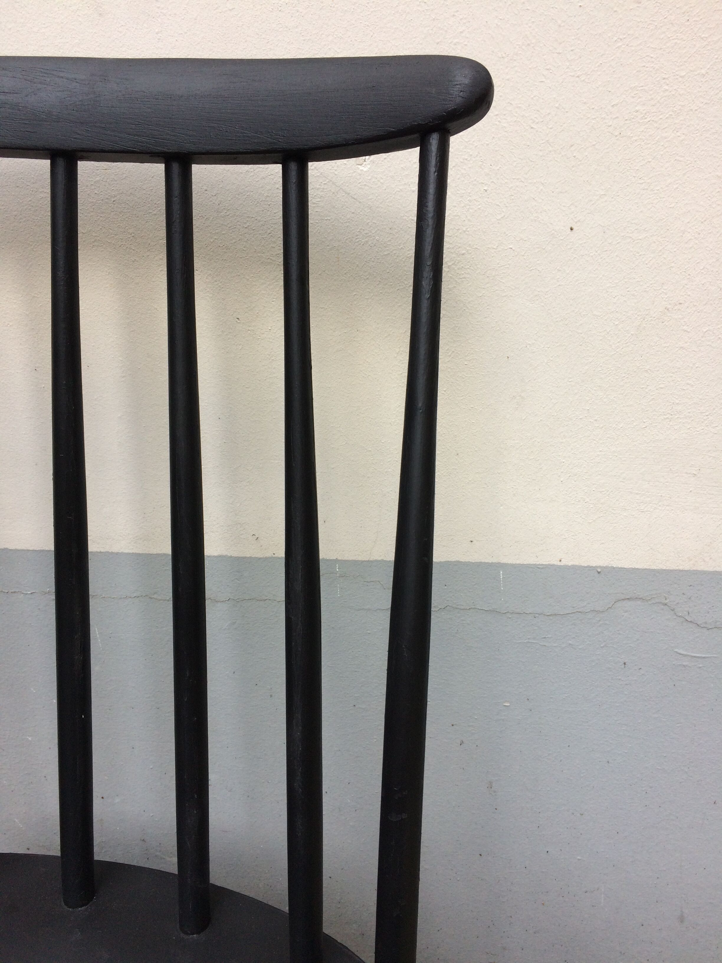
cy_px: 482
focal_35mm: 29
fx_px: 806
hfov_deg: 48.2
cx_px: 361
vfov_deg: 61.7
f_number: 2.2
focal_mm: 4.15
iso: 50
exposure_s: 1/100
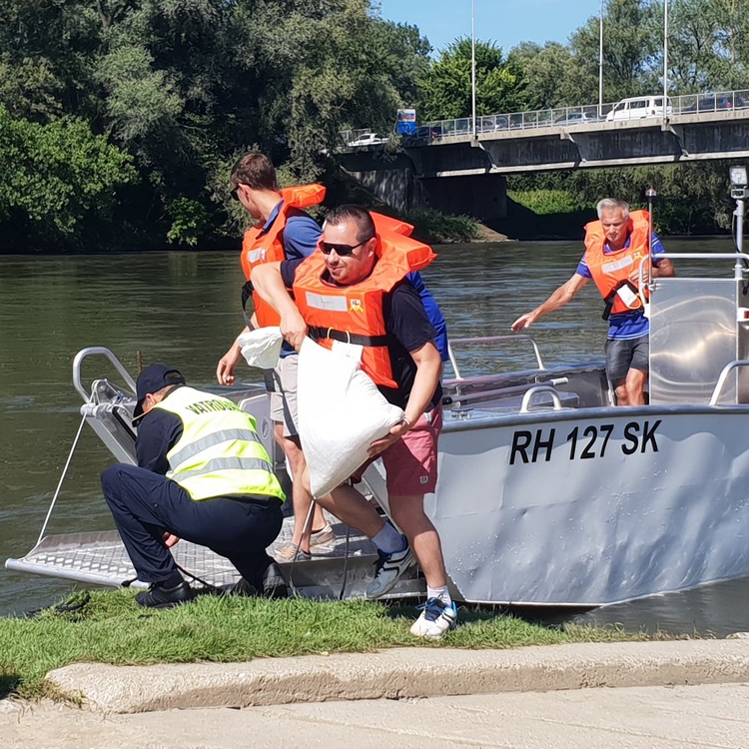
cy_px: 444
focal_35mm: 49
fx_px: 1200
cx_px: 318
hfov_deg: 34.6
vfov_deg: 34.6
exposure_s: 1/1307
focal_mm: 4.3
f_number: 2.4
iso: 50
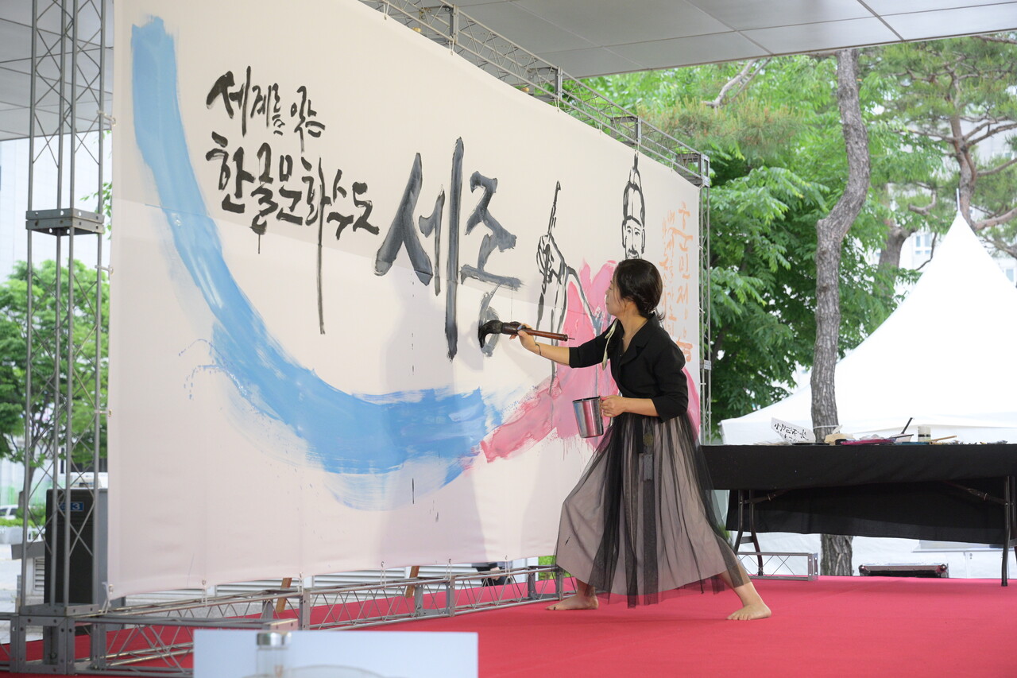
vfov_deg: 20.6
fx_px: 1864
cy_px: 339
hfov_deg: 30.5
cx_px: 508
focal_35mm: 66
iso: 2500
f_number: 5
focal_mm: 66
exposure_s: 1/400
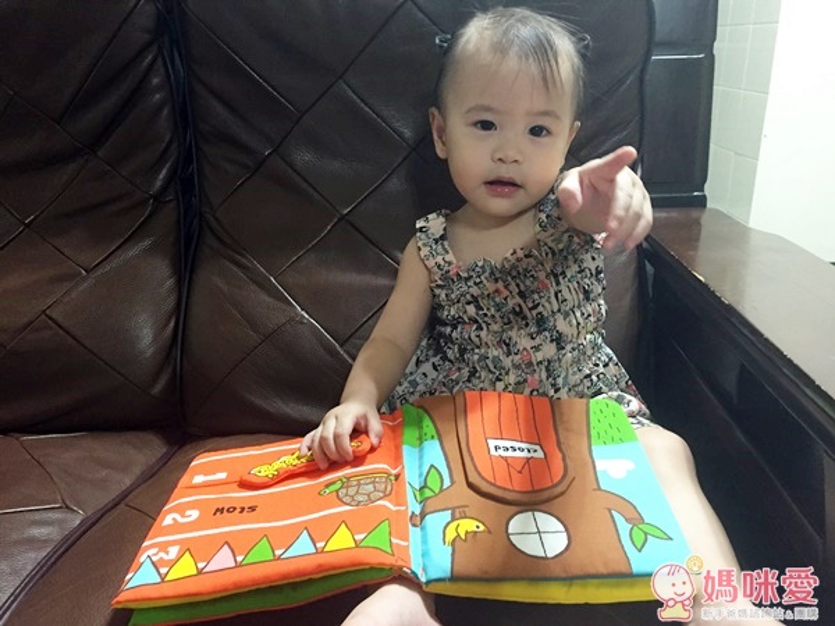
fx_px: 700
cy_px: 313
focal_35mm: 29
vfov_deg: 48.2
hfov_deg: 61.7
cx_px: 418
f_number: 2.2
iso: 250
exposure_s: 1/24
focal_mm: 4.15
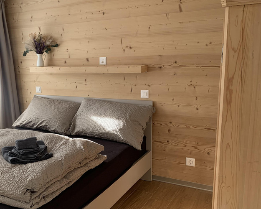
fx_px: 301
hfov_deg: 45.3
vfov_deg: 38.2
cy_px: 108
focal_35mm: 39
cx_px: 67
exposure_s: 1/121
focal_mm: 4.25
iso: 40
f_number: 1.8
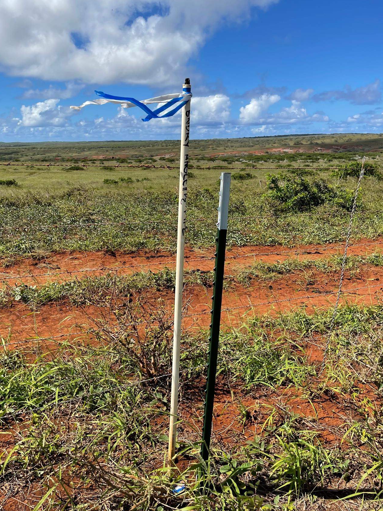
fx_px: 457
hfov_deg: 45.4
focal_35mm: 31
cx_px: 172
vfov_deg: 58.2
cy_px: 226
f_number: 1.6
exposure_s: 1/4292
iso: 32
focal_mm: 4.2
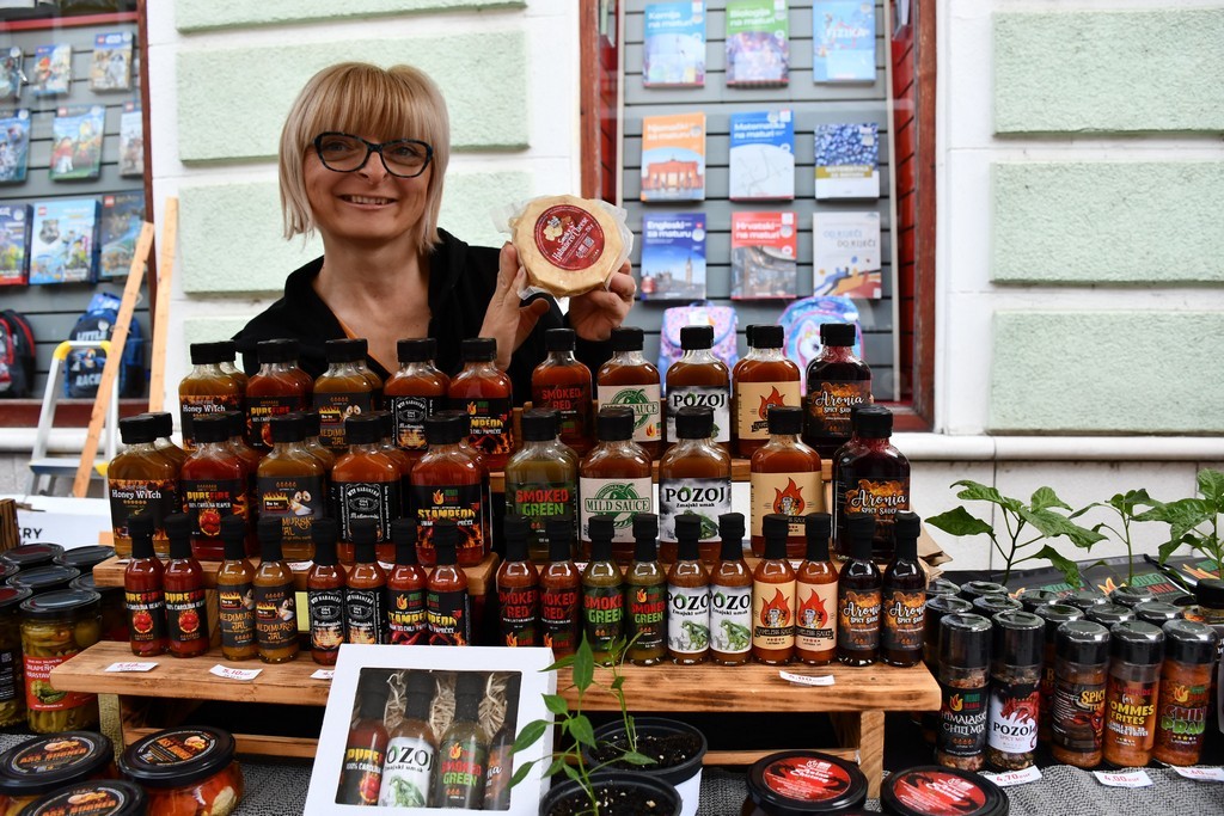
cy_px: 408
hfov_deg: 67.4
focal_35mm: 27
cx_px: 612
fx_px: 918
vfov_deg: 47.9
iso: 400
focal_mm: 18
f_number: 4.5
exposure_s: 1/250
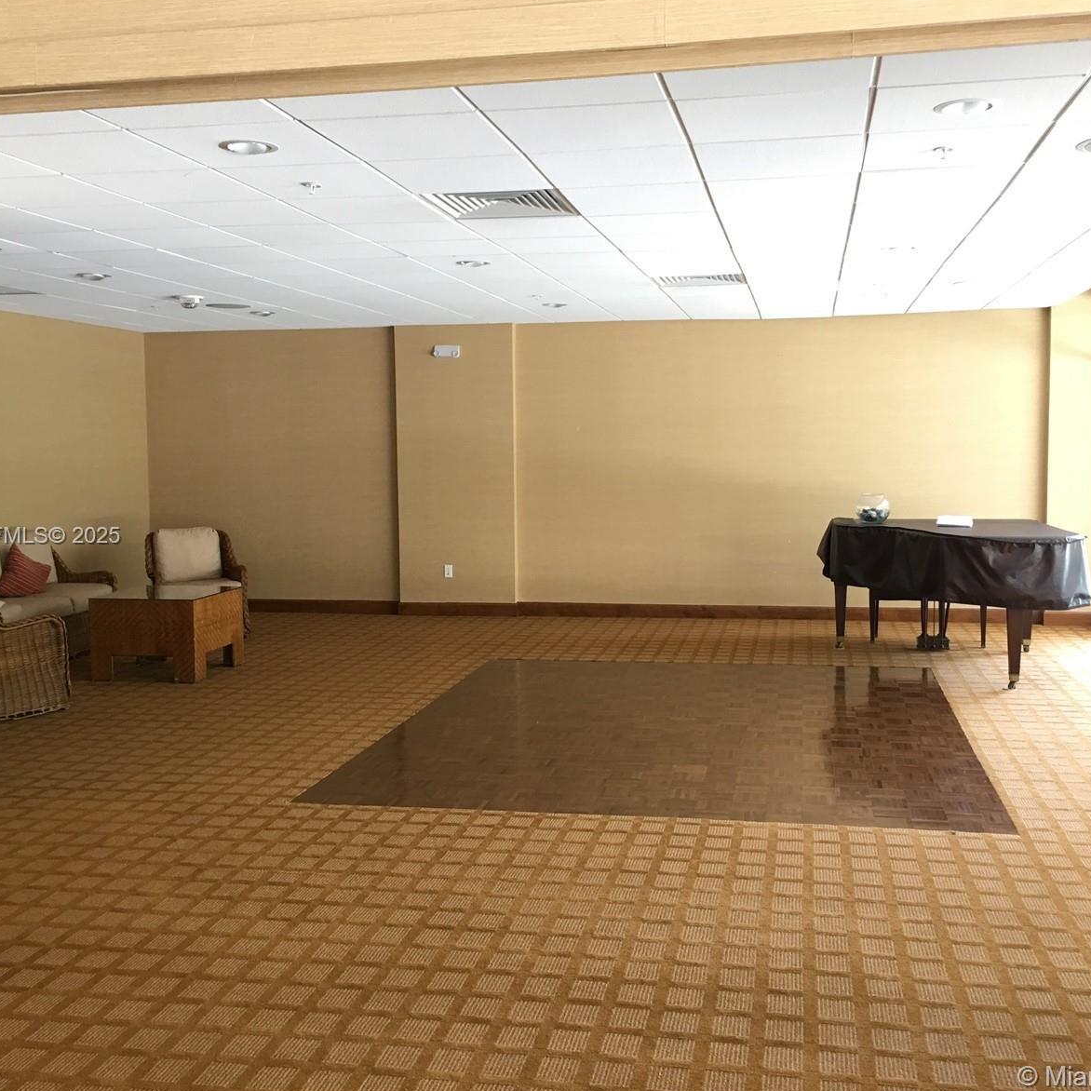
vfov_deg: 47.2
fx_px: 1248
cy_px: 537
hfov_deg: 47.2
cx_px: 575
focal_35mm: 35
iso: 80
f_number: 2.2
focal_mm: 4.15
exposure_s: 1/30
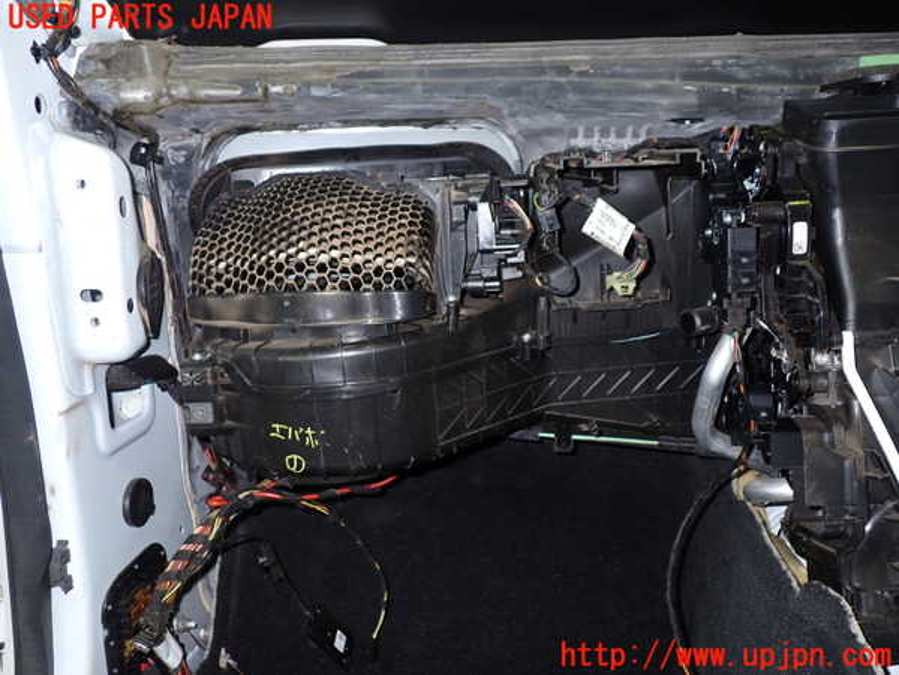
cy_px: 338
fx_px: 779
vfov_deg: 46.8
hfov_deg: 60.0
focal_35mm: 30
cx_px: 450
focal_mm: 5.4
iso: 200
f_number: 2.3
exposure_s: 1/30
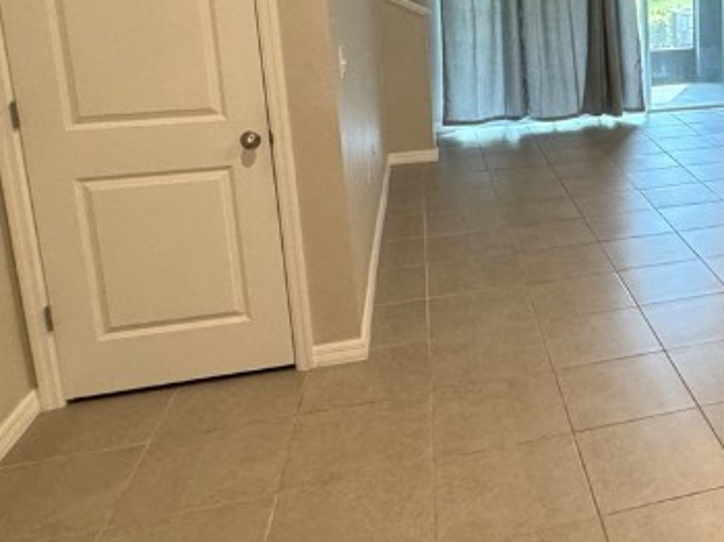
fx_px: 857
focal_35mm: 41
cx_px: 720
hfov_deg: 40.3
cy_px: 97
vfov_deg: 33.9
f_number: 2.2
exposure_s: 1/60
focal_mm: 2.22
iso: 250
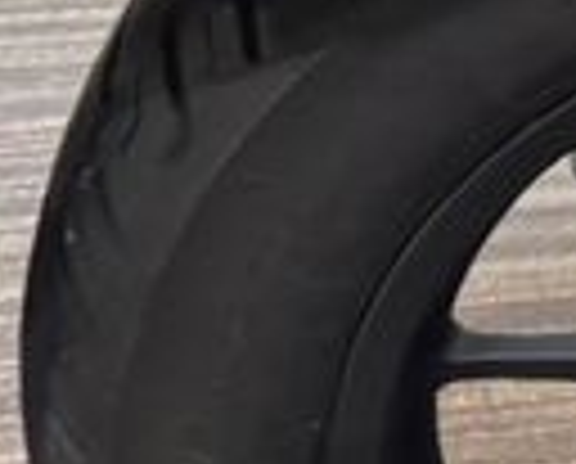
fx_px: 1999
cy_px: 338
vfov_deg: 13.2
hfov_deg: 13.9
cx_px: 1148
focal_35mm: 117
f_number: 1.78
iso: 1000
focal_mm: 6.76
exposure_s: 1/33
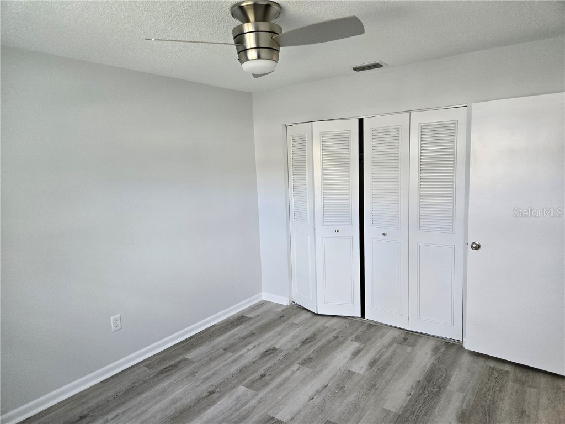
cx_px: 282
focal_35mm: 23
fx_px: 375
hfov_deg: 73.9
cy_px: 212
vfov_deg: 58.9
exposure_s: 1/180
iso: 160
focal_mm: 5.4
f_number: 1.8
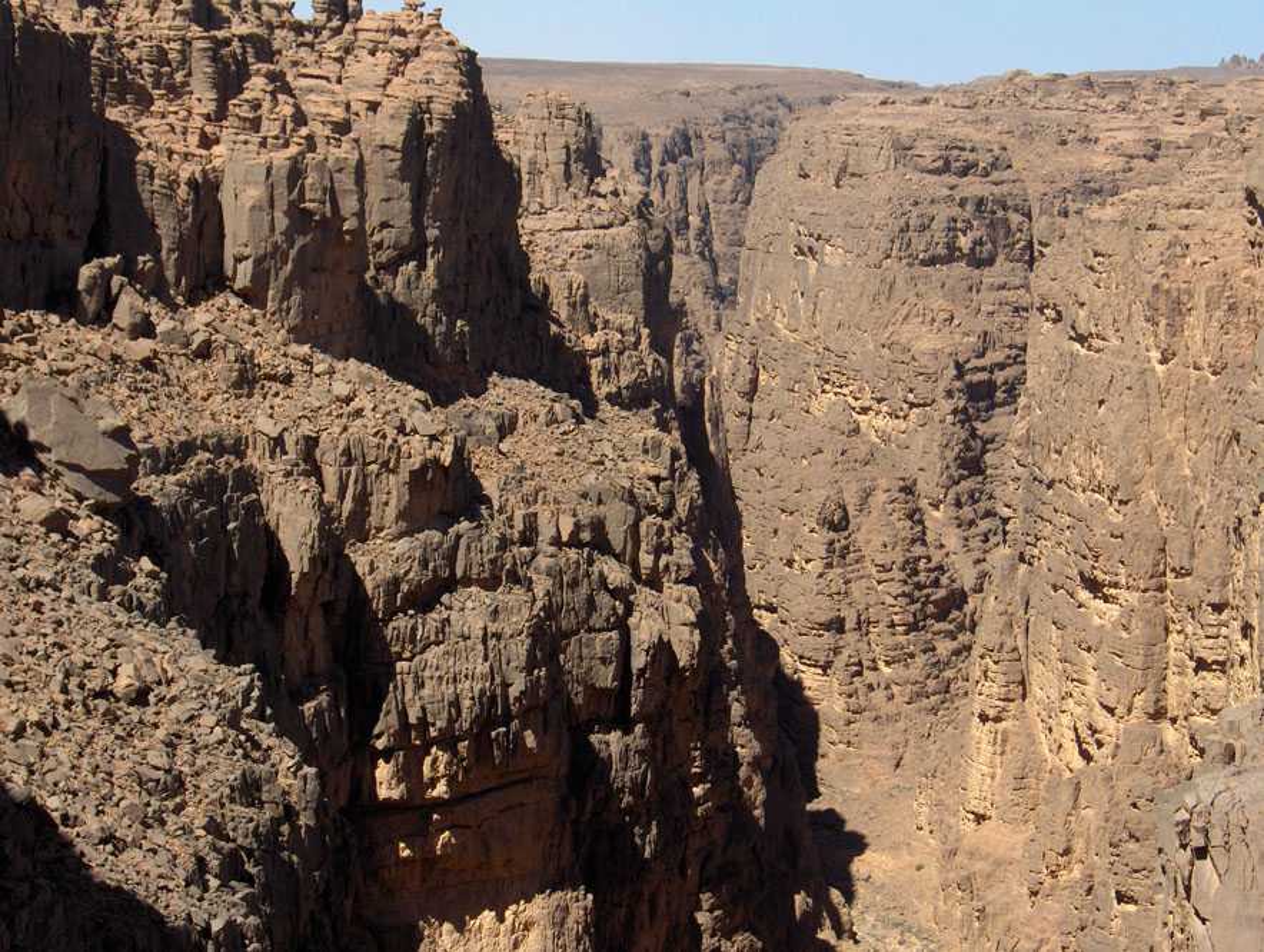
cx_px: 632
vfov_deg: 21.1
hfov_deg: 27.7
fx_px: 2560
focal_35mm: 70
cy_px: 476
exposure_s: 1/397
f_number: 6
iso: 100
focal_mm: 14.3
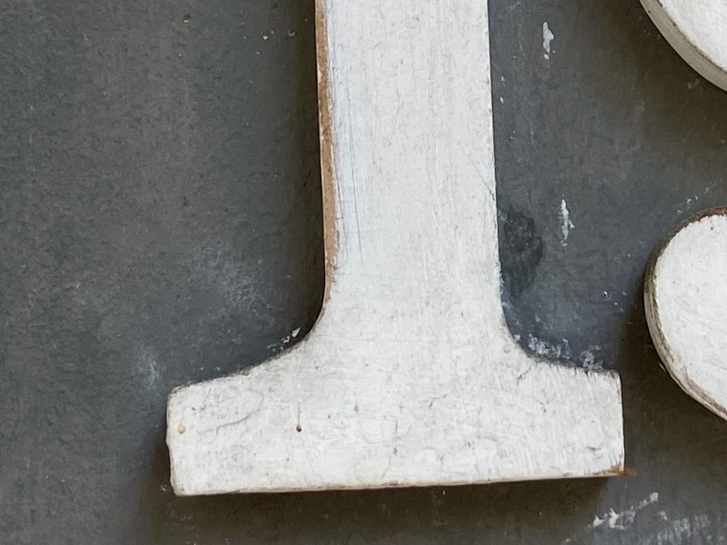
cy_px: 40
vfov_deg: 26.5
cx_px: 621
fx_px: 1113
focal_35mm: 53
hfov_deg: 34.6
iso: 32
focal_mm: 4.25
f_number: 1.8
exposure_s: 1/251
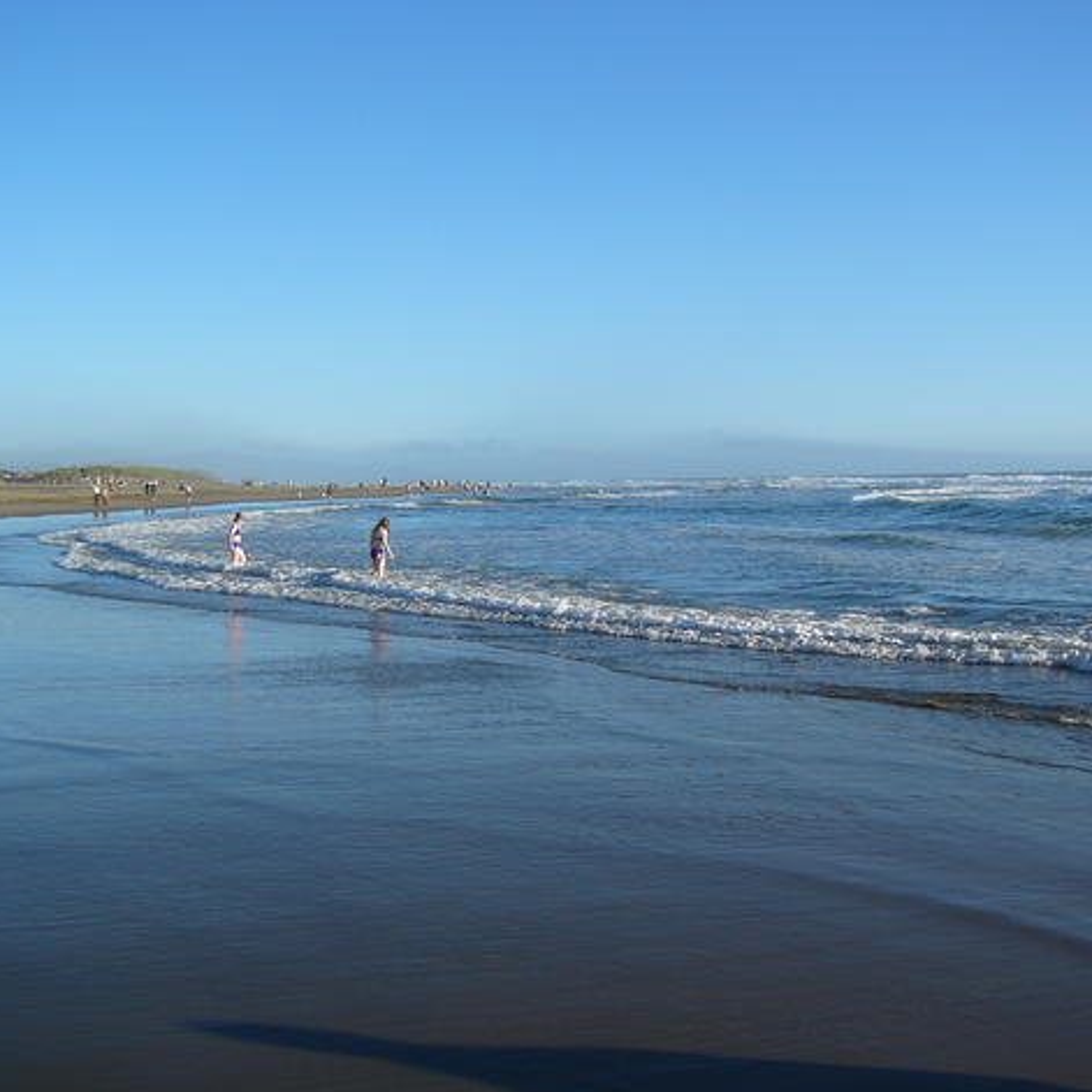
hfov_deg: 40.0
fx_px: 1499
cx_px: 501
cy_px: 554
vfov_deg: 40.0
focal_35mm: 42
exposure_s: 1/125
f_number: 8
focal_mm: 5.8
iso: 50
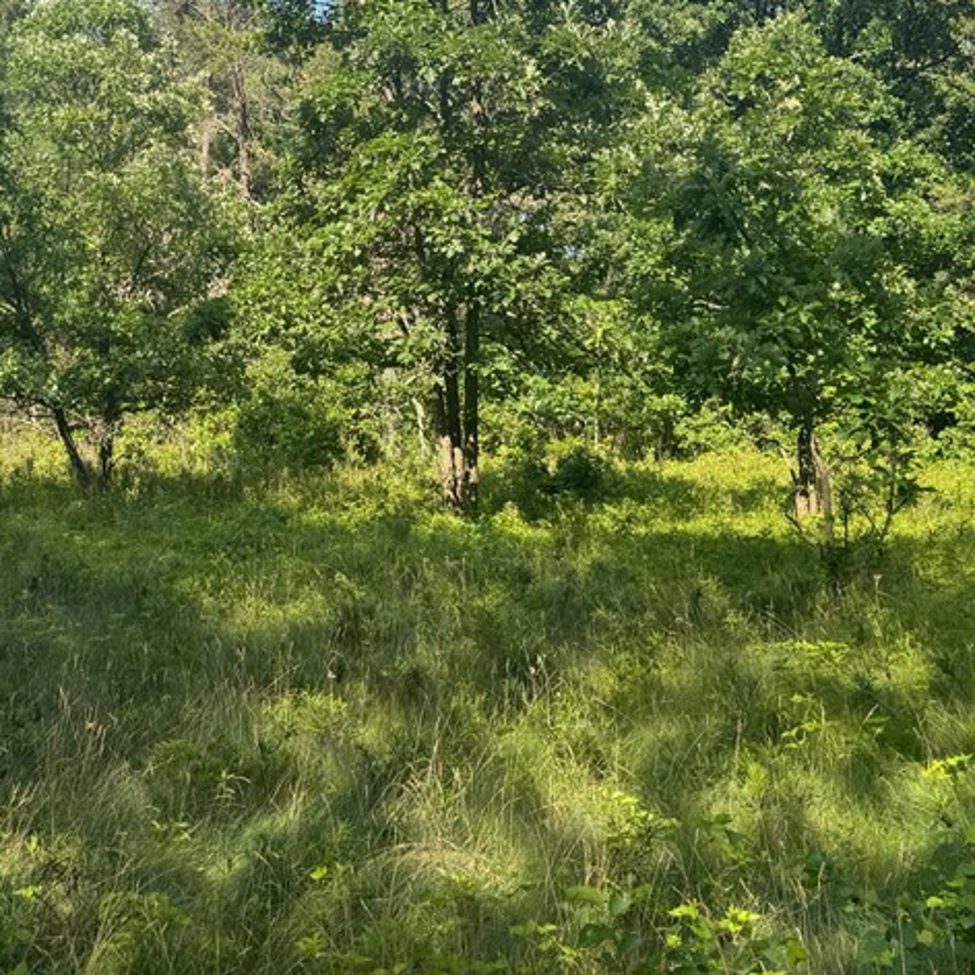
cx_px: 310
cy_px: 260
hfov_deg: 36.3
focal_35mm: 46
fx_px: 1466
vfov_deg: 36.1
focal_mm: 6.76
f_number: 1.78
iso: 80
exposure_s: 1/1311
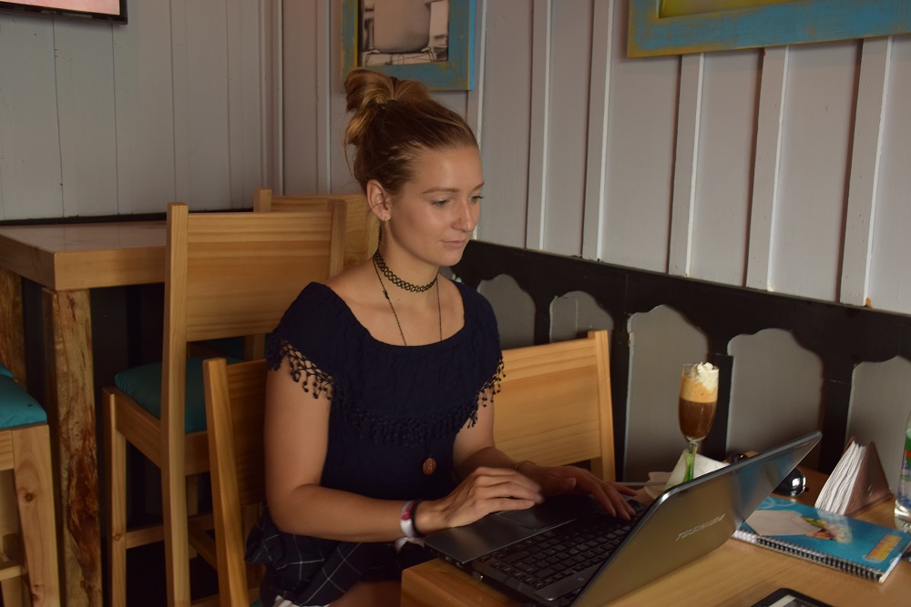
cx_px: 456
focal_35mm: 39
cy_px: 304
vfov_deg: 34.2
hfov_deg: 49.5
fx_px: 987
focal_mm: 26
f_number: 7.1
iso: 400
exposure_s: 1/40
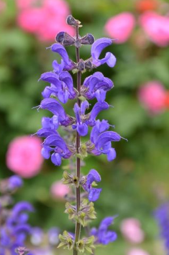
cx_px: 81
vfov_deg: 13.8
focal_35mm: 149
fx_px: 1054
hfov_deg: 9.2
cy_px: 122
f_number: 8
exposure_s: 1/125
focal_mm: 80
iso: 220
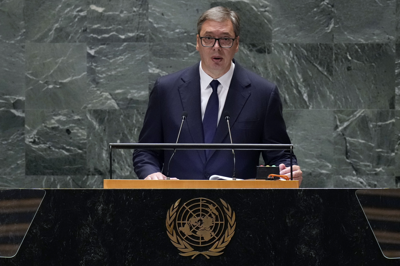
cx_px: 200
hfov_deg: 3.4
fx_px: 6666
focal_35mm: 600
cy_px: 133
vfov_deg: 2.3
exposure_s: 1/250
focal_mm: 400
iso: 4000
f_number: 4
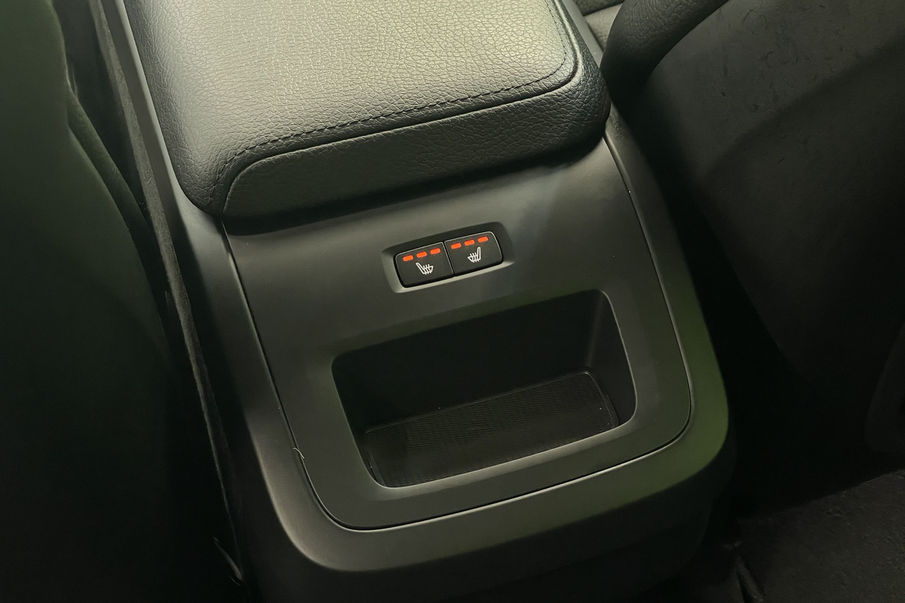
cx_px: 448
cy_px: 322
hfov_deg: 36.2
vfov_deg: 24.6
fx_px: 1382
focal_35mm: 55
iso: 400
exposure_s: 1/50
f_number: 2
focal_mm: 6
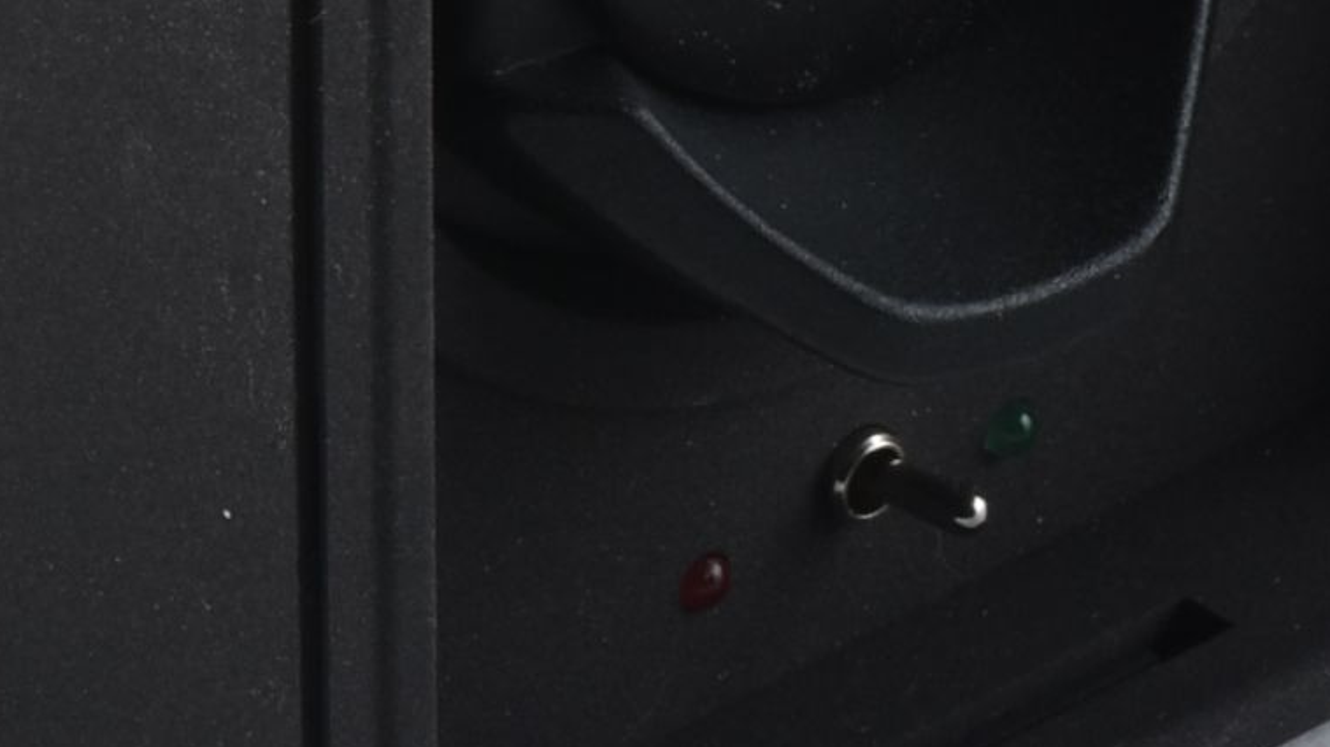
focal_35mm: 807
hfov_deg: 2.7
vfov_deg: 1.5
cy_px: -435
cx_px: 525
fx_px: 28454
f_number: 22
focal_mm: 130
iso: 320
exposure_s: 1/250
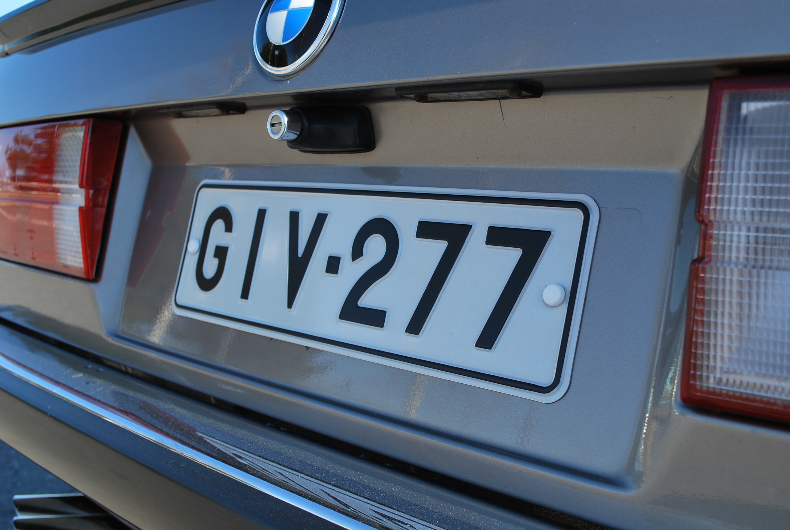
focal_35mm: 39
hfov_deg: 49.5
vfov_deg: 34.4
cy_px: 265
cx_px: 395
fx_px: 858
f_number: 6.3
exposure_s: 1/160
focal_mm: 26
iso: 100
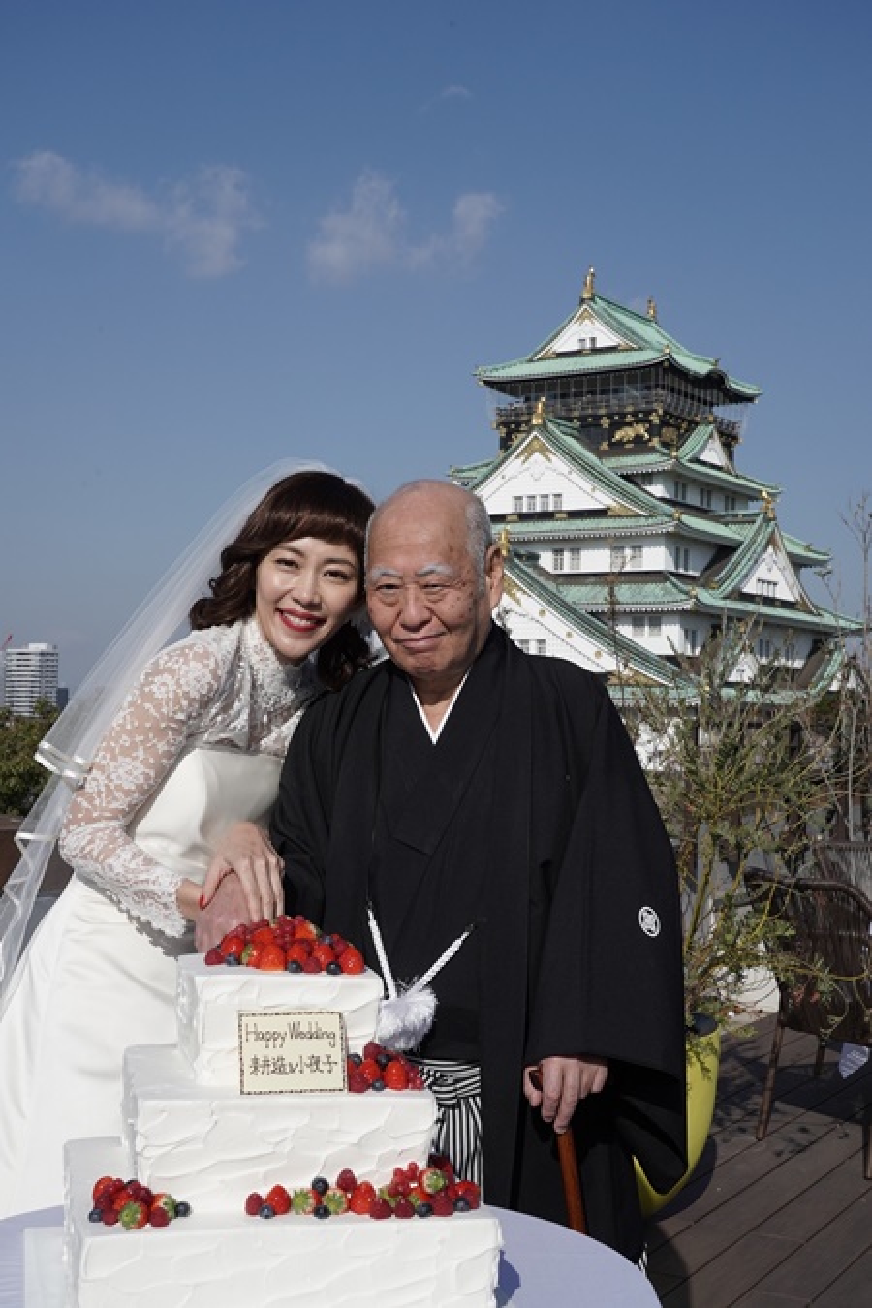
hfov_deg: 29.9
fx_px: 1635
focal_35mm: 45
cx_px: 436
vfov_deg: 43.6
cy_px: 654
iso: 400
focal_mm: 45
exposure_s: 1/500
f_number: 18
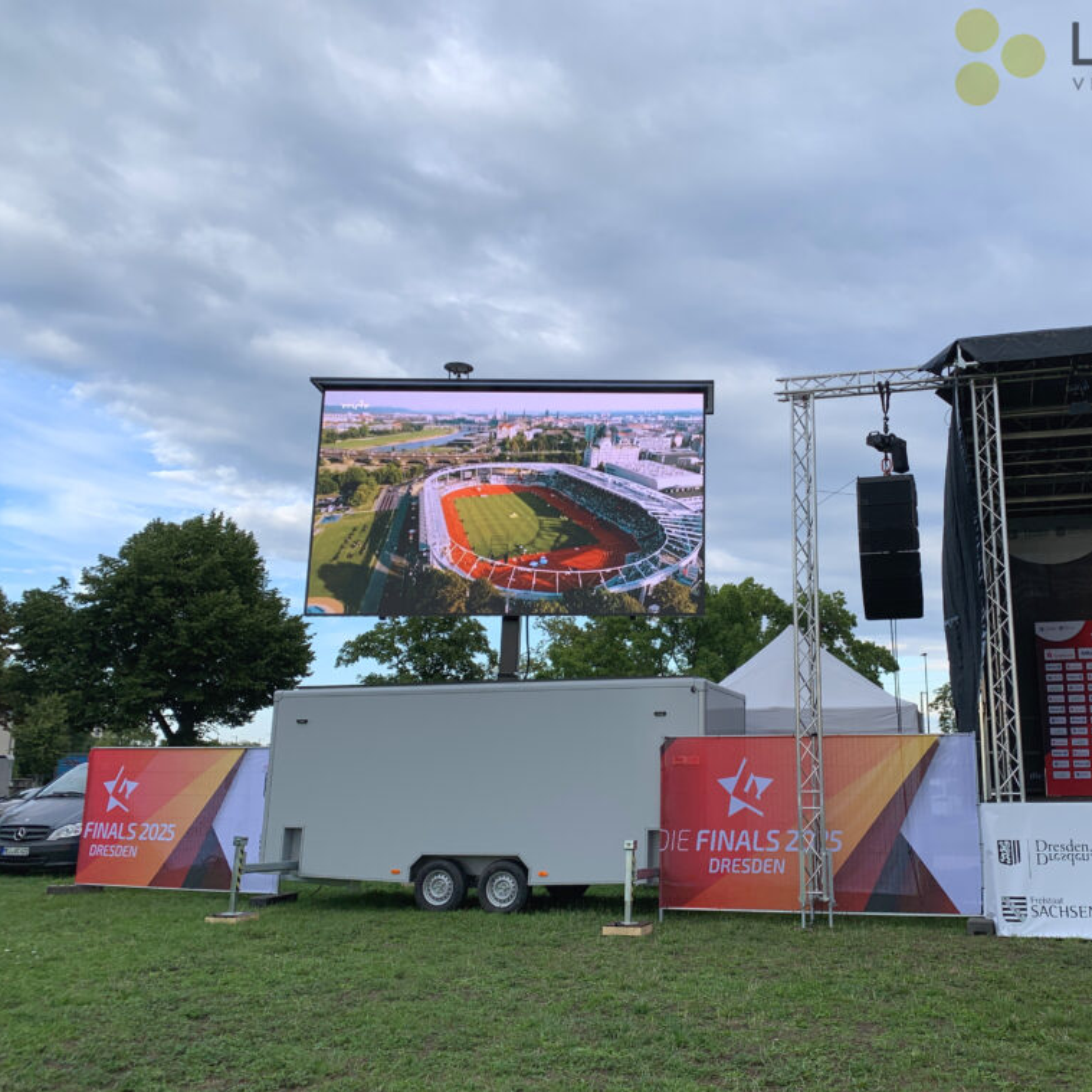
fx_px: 1106
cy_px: 541
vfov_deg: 52.5
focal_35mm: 31
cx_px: 699
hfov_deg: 51.8
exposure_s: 1/11765
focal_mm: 4.25
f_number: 1.8
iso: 25
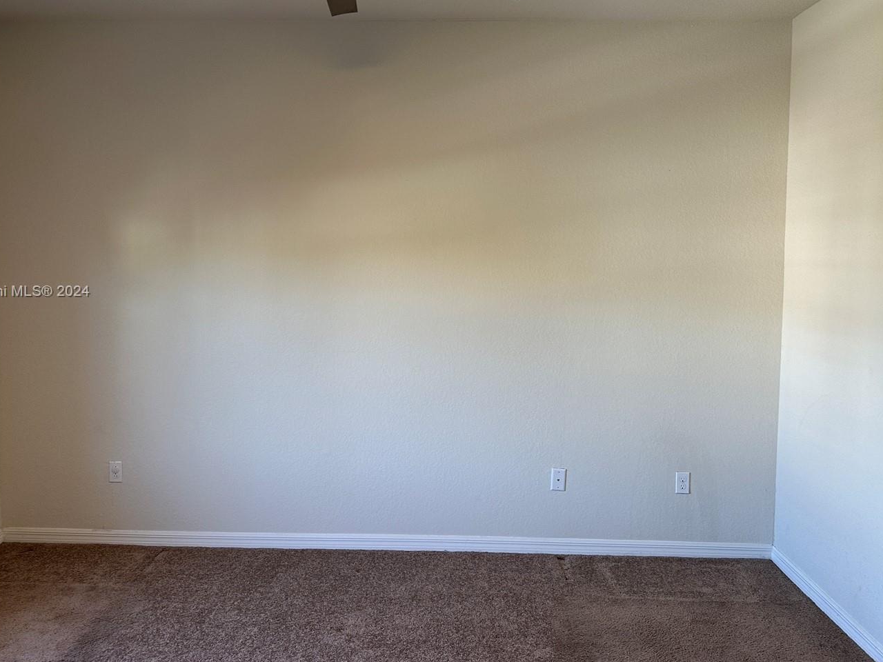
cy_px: 292
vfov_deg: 46.7
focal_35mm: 30
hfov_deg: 59.9
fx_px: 765
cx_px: 421
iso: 125
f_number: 1.78
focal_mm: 6.86
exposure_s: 1/65
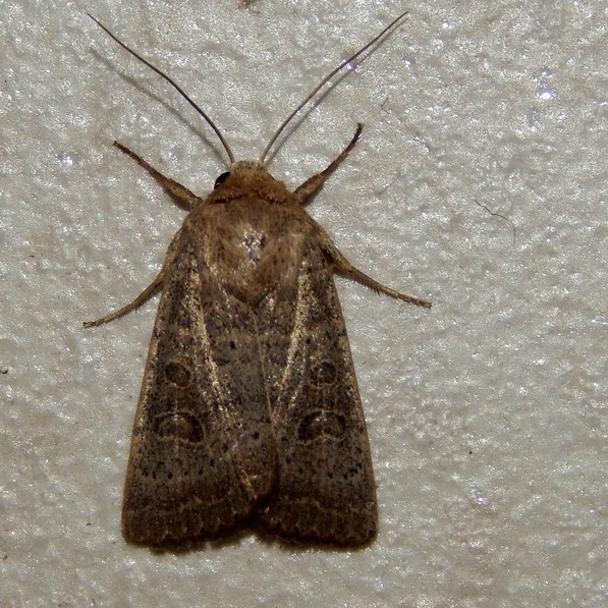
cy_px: 303
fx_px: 3815
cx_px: 244
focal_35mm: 192
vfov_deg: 9.1
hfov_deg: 9.1
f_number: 10.1
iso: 200
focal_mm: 28.7
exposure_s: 1/30
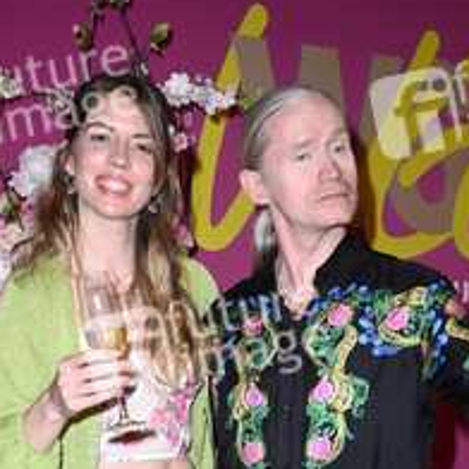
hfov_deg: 19.3
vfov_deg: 18.8
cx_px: 275
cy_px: 462
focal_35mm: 90
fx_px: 1380
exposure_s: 1/250
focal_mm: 52
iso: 640
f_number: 5.6
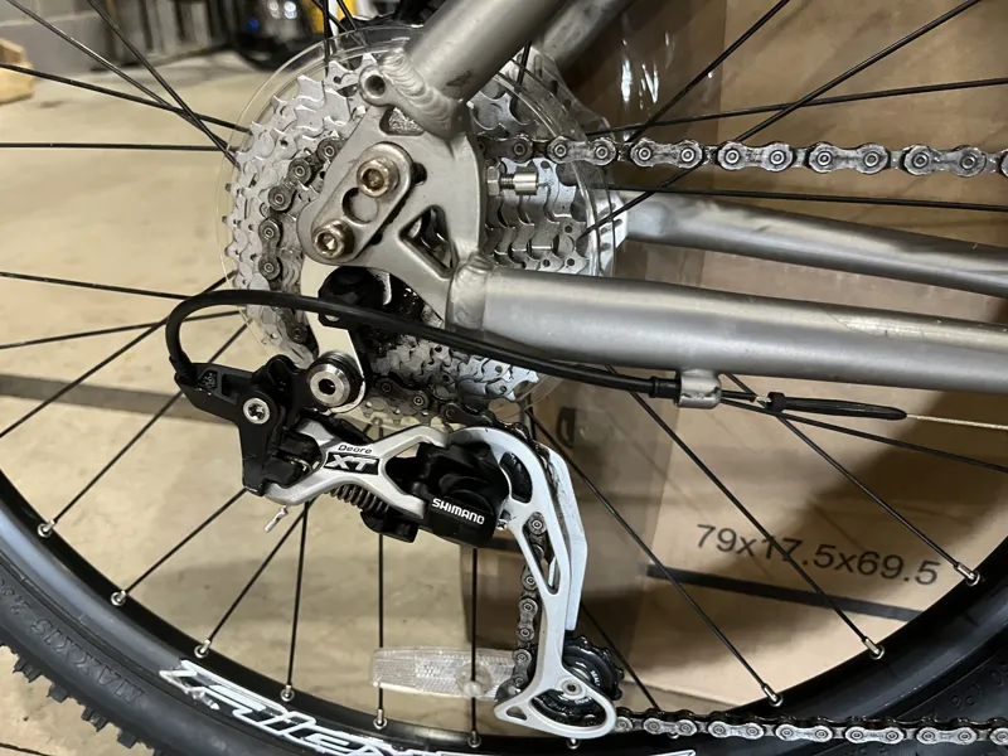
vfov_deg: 53.1
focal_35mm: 26
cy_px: 378
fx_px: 757
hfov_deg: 67.3
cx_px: 504
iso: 400
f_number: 1.6
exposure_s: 1/33
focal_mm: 5.1
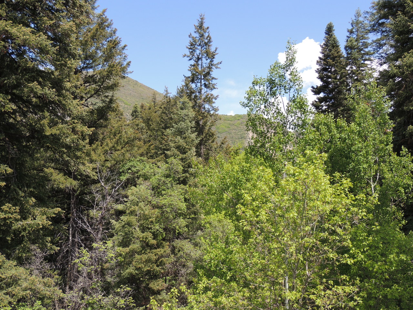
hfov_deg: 46.8
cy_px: 155
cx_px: 206
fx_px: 477
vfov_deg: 36.0
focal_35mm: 40
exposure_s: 1/640
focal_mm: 7.1
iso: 100
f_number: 3.3
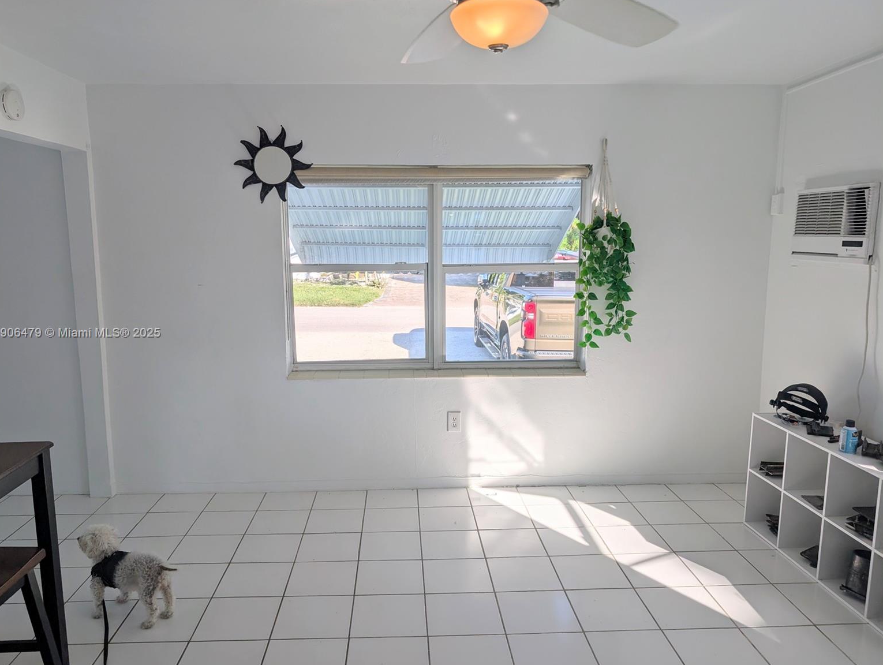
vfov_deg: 55.0
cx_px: 436
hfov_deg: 69.3
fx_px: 639
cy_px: 334
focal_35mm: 25
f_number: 1.68
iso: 21
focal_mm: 6.9
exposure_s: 1/418
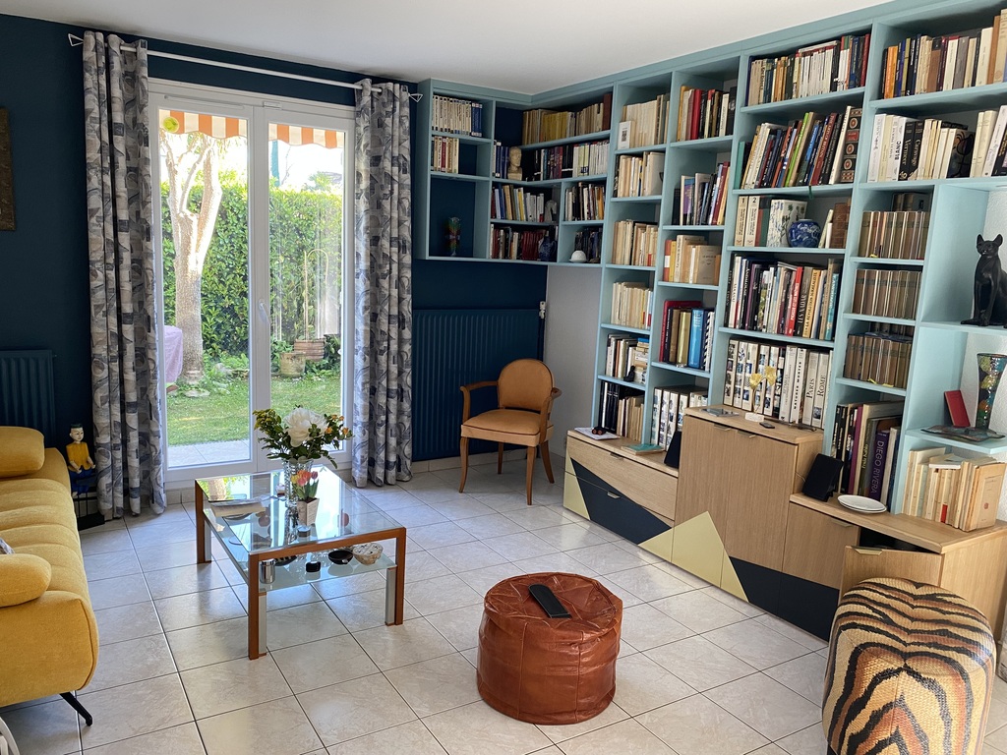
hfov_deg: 67.3
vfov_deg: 53.1
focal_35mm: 26
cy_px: 378
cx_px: 504
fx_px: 756
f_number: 1.8
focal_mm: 4.25
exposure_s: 1/91
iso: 125
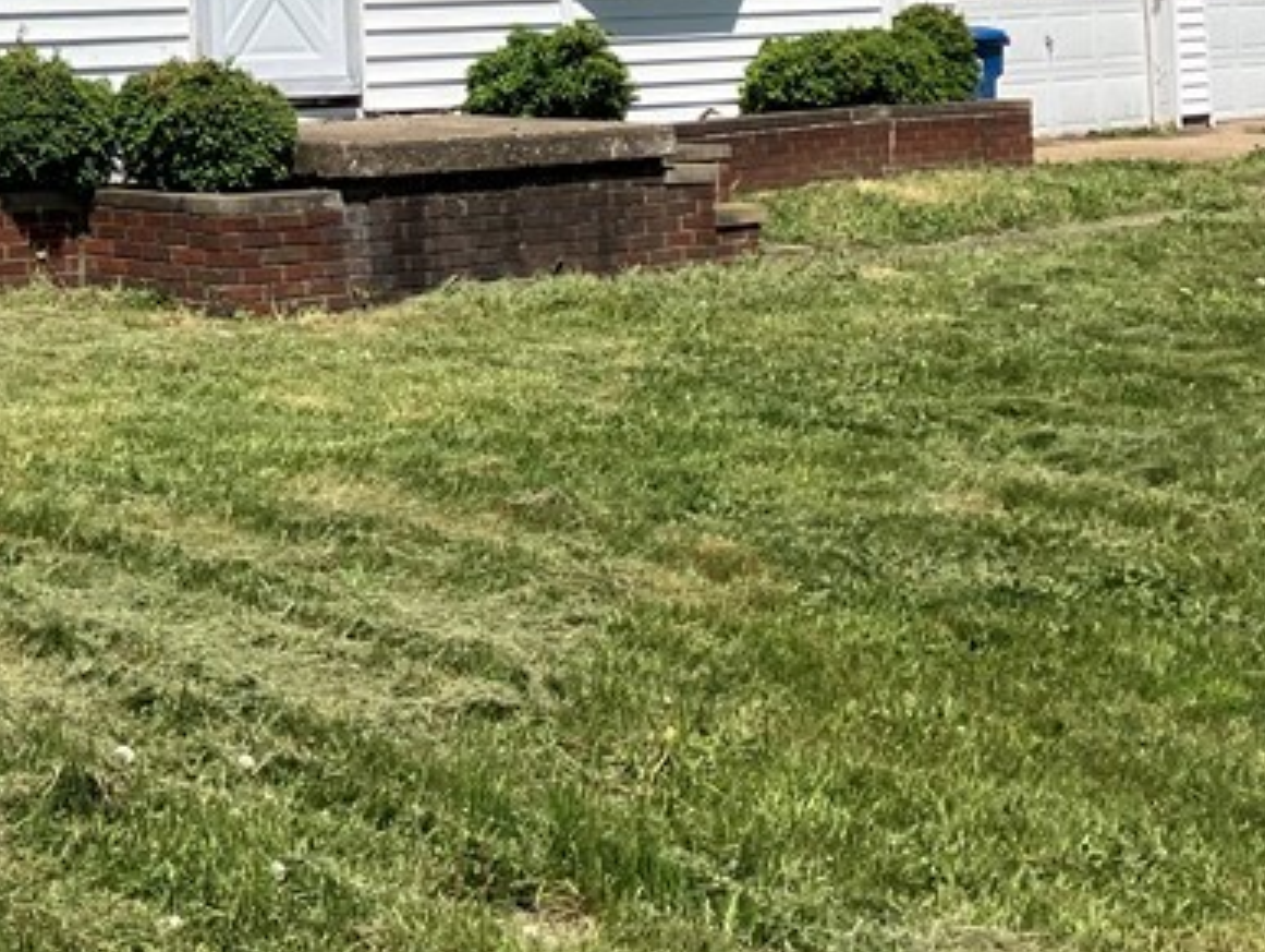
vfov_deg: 19.0
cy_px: -154
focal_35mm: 74
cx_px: -26
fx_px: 2707
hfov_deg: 24.9
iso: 32
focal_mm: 3.99
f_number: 1.8
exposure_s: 1/3472
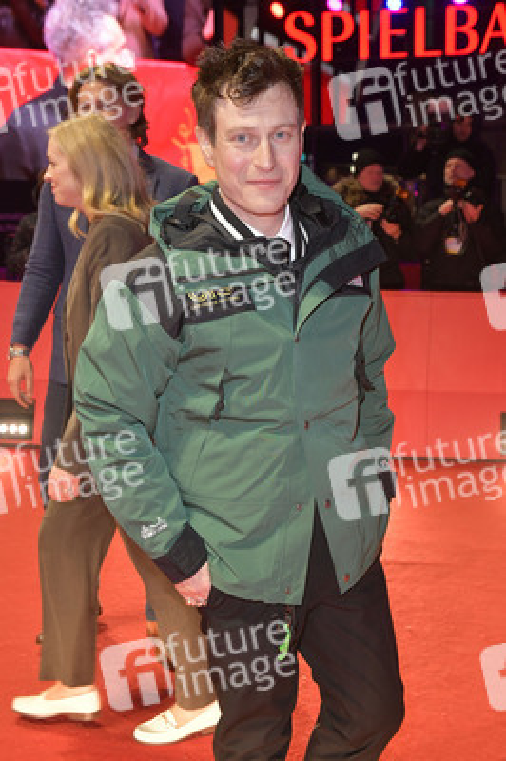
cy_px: 380
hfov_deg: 30.5
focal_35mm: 44
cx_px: 253
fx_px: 929
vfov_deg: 44.5
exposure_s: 1/250
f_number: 6.3
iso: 2000
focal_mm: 44
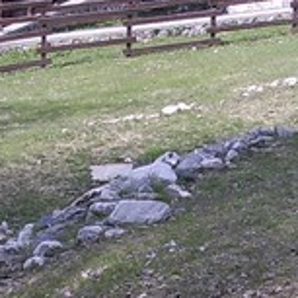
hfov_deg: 12.6
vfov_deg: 12.5
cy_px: 201
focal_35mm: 139
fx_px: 1354
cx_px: 189
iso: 71
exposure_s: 1/324
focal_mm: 5.8
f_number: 4.1
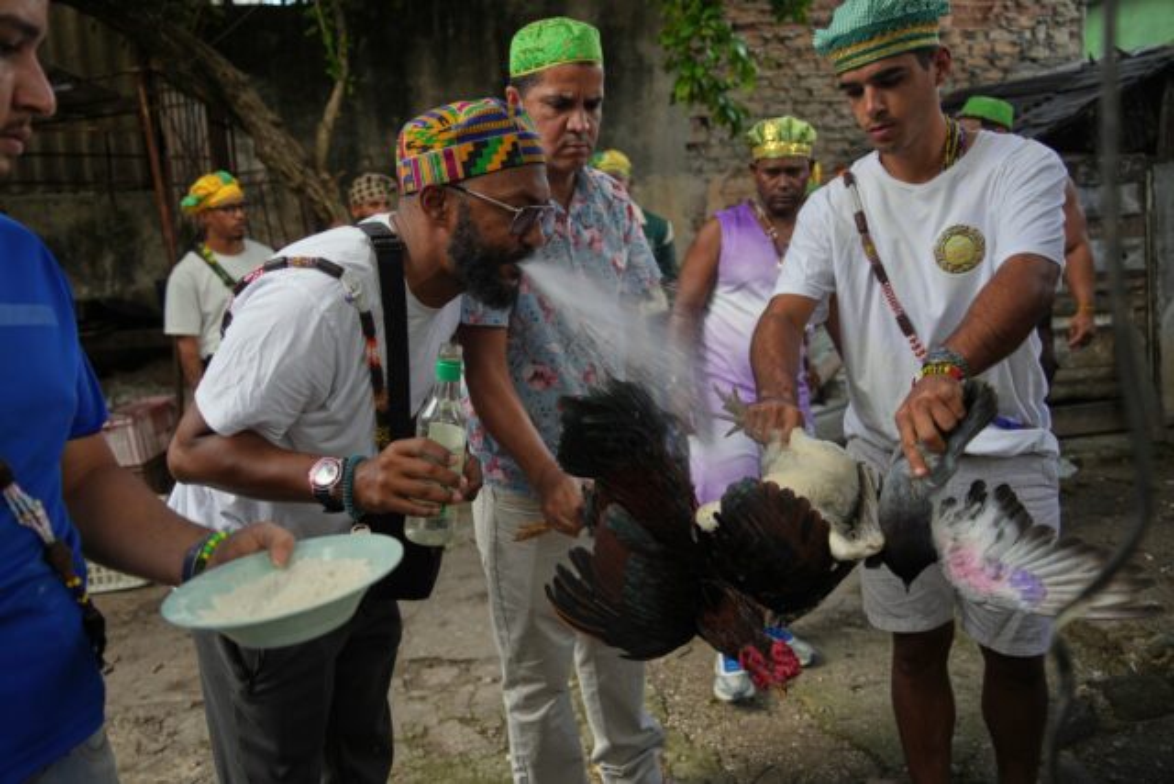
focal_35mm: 28
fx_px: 913
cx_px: 587
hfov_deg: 65.5
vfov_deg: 46.4
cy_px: 392
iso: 100
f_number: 2.8
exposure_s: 1/320
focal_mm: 28
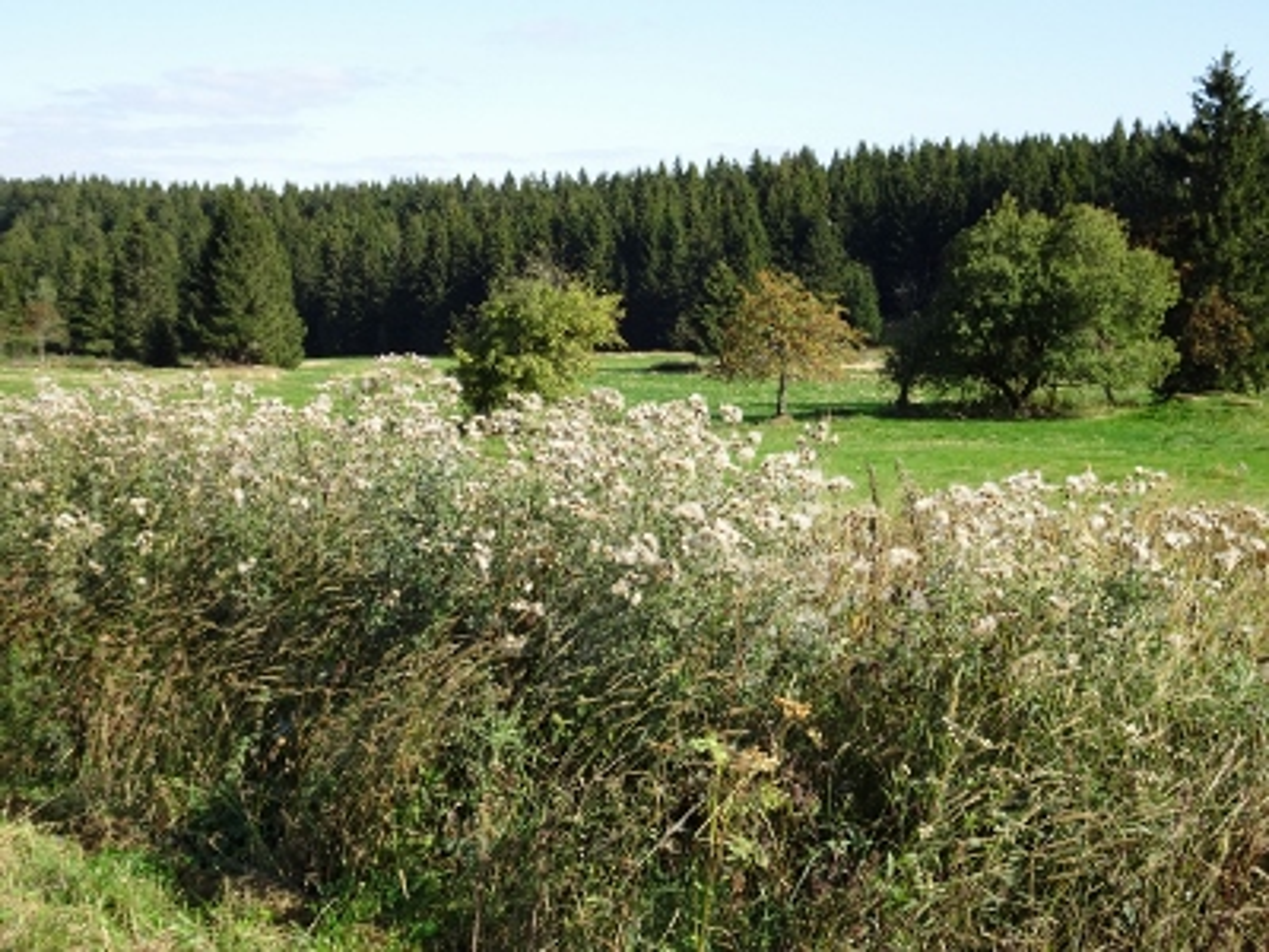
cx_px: 634
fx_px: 1393
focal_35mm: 38
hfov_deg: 49.0
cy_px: 476
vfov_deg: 37.7
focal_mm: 6.56
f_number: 4
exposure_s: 1/250
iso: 80
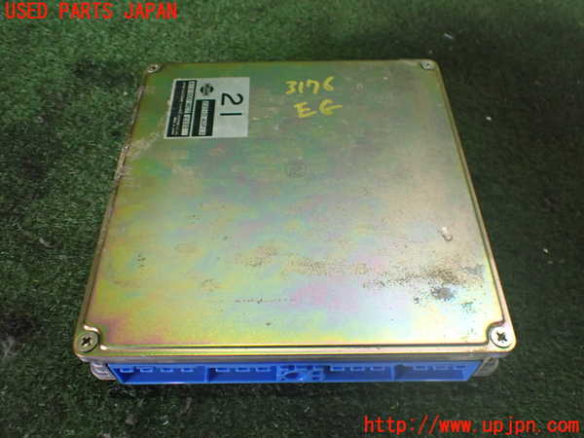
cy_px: 219
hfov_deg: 60.0
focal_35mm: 30
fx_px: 506
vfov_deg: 46.8
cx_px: 292
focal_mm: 5.4
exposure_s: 1/125
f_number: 2.3
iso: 640
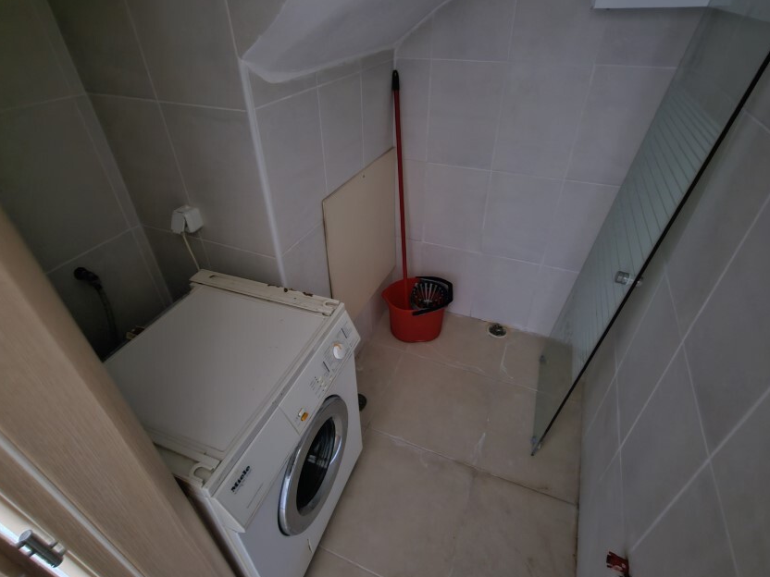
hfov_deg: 94.5
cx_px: 389
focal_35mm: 16
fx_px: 356
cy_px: 273
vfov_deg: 78.0
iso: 800
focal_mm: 2.2
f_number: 2.2
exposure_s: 1/8.33
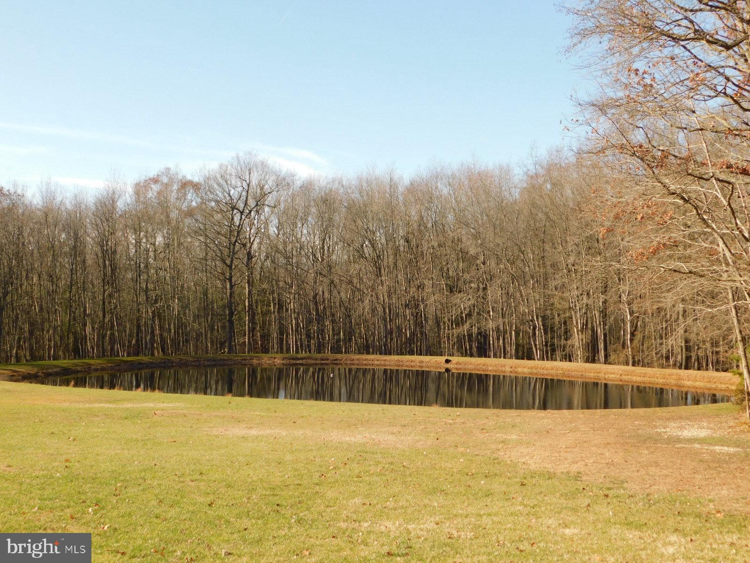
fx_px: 975
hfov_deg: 42.1
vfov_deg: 32.2
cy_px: 282
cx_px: 375
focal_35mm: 45
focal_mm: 8
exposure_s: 1/500
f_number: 3.7
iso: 125
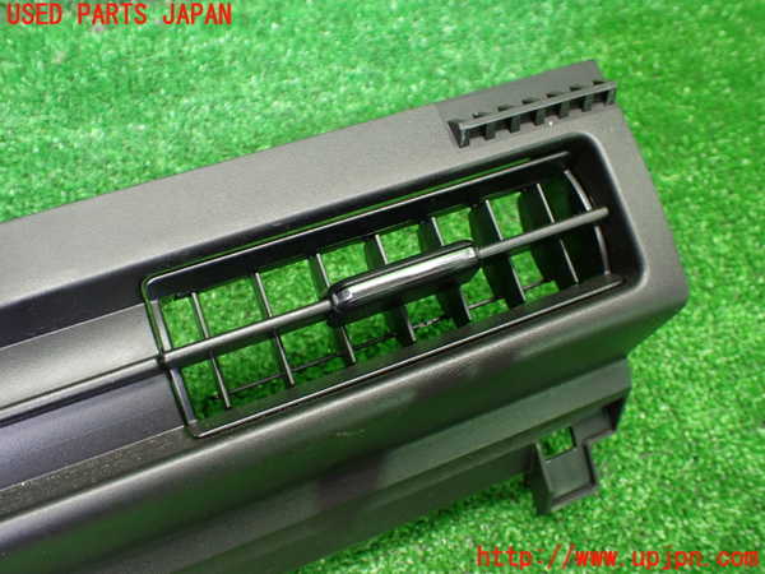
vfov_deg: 46.8
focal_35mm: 30
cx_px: 382
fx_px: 663
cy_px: 287
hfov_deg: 60.0
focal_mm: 5.4
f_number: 2.3
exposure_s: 1/80
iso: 800
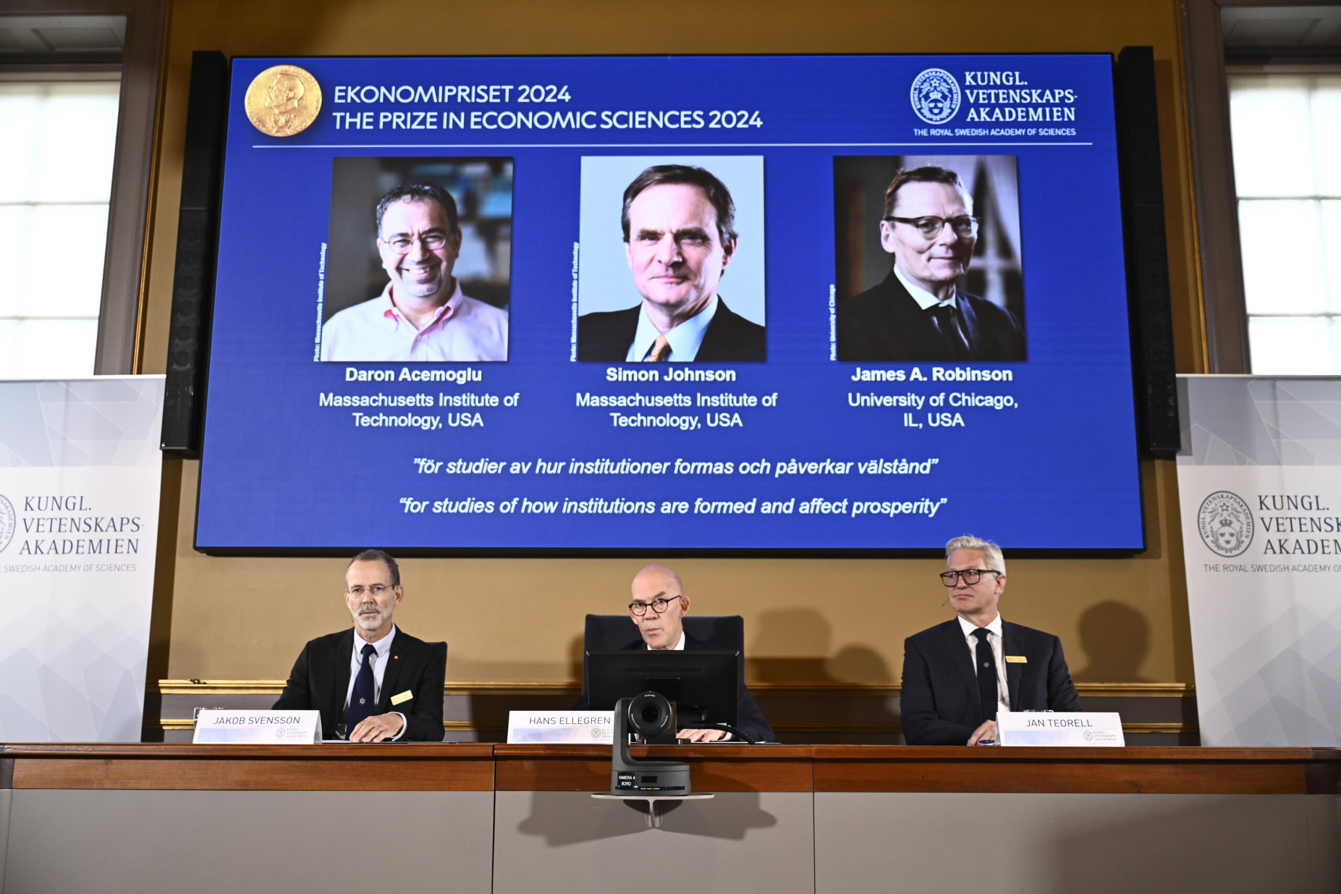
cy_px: 447
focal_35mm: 37
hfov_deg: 51.9
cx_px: 670
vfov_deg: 35.9
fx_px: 1378
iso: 800
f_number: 2.8
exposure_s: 1/60
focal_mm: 37
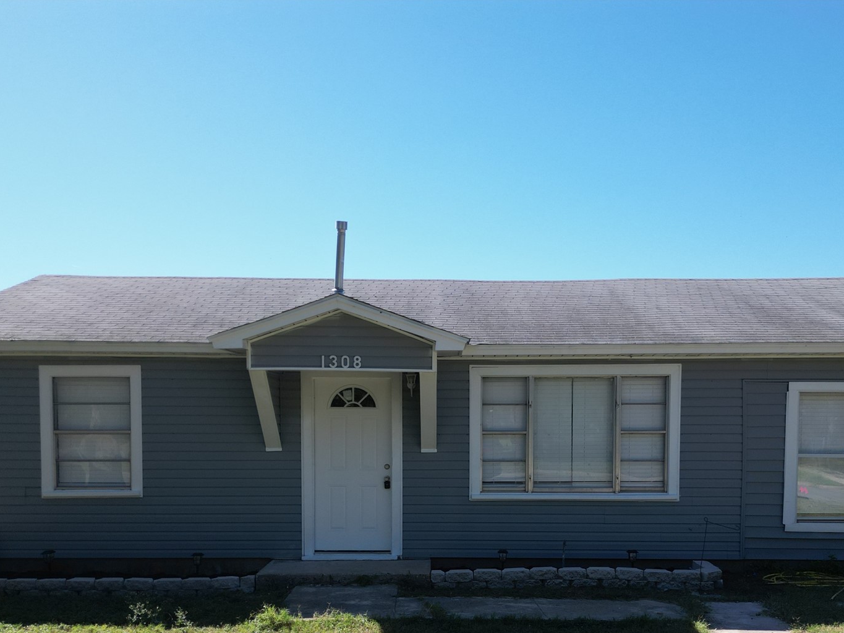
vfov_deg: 38.6
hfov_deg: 51.3
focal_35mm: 36
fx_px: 878
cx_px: 453
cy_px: 474
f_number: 1.7
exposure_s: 1/2500
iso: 130
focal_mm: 6.72
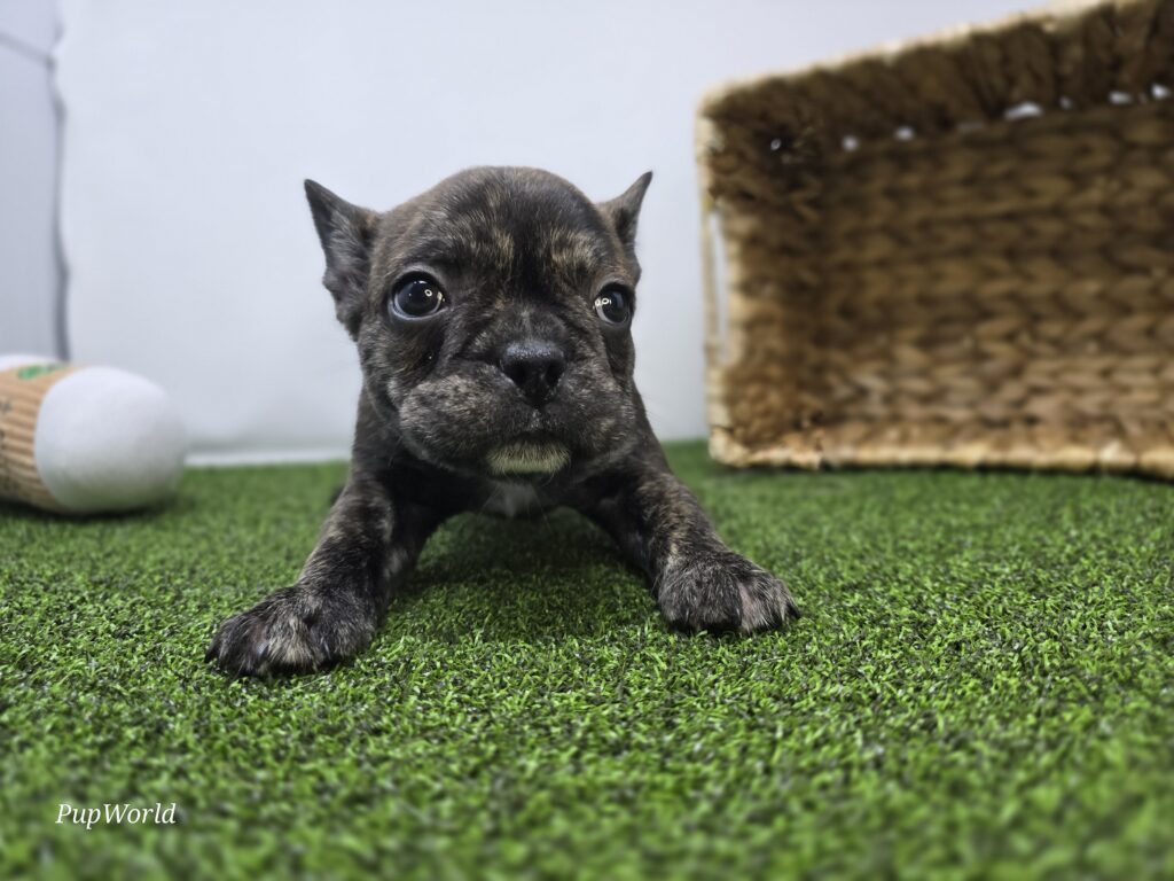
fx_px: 780
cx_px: 587
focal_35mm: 23
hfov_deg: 73.9
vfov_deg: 58.9
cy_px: 440
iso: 250
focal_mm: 6.3
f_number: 1.7
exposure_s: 1/359
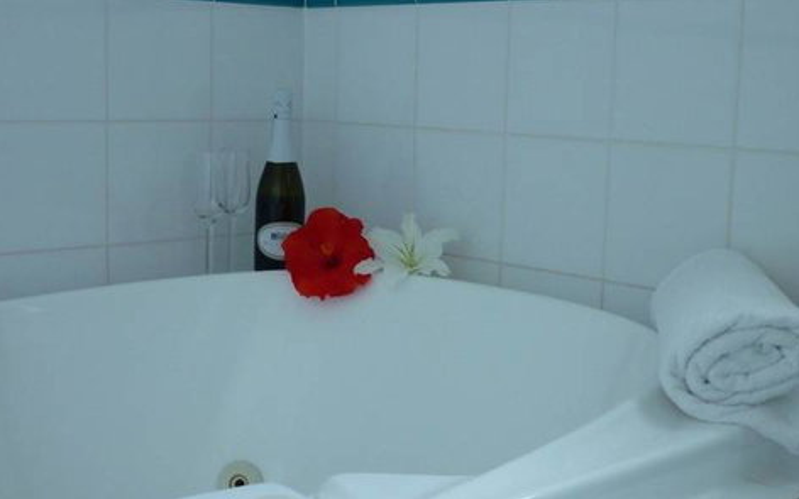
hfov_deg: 36.3
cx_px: 400
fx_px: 1219
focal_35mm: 56
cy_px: 262
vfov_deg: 23.1
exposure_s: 1/30
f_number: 3.8
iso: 400
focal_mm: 8.5
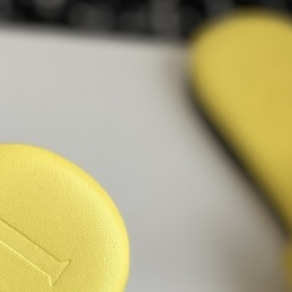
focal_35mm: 142
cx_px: -36
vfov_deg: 12.1
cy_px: 329
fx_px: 1355
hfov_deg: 12.1
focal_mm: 6
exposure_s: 1/285
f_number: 2
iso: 20
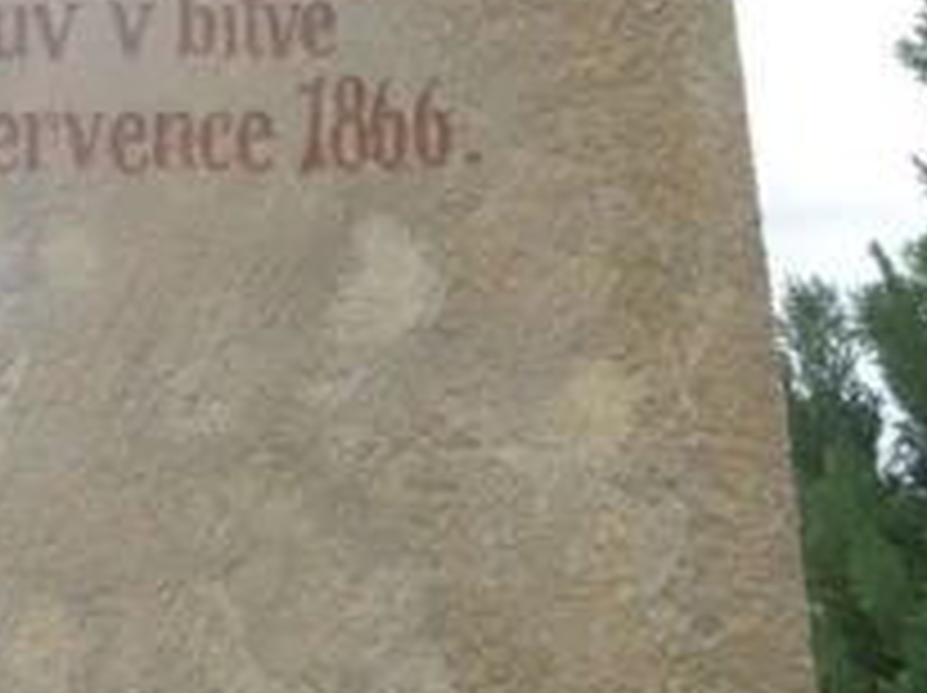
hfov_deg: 11.0
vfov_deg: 8.3
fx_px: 4761
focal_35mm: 178
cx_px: 61
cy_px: -68
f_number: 4.5
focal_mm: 14.1
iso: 400
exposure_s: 1/1000
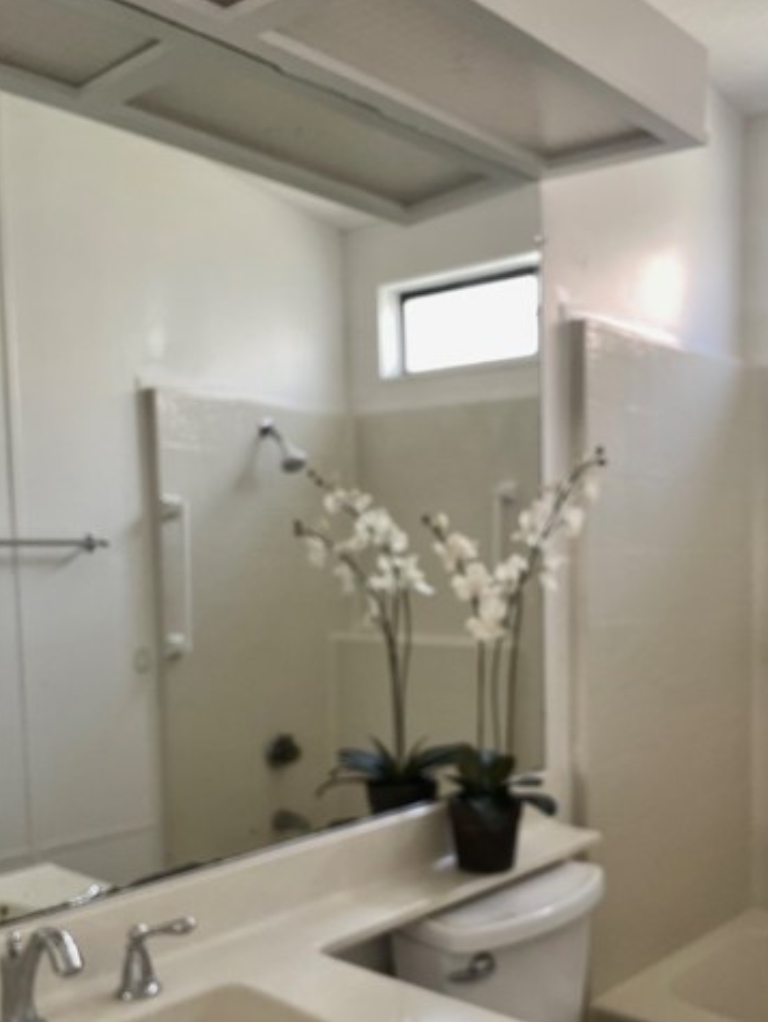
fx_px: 1034
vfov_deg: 52.0
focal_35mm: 35
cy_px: 643
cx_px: 503
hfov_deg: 40.3
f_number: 1.6
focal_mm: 4.2
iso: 125
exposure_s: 1/120
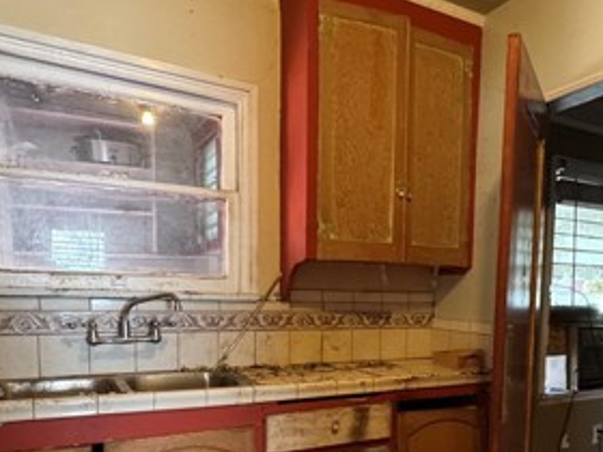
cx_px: 407
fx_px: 557
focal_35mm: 32
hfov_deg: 55.5
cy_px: 344
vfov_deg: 42.7
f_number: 2.2
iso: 800
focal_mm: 2.22
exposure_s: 1/60
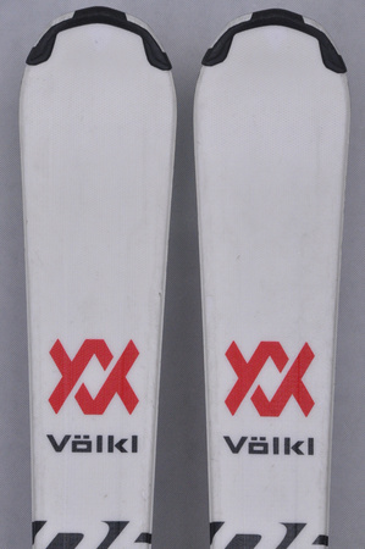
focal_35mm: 158
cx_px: 182
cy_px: 274
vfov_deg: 13.1
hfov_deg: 8.7
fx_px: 2401
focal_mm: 105
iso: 3200
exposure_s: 1/125
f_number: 11
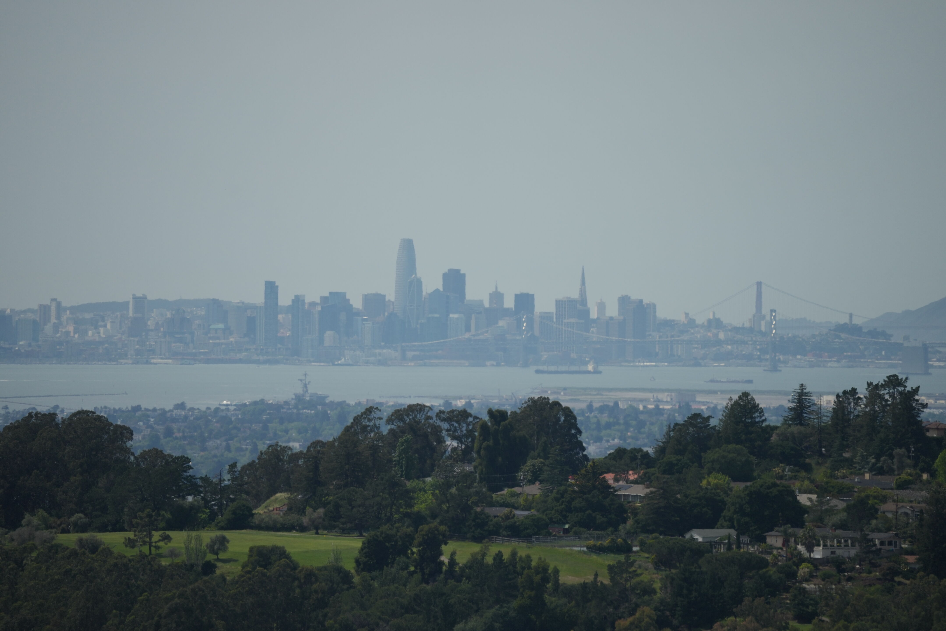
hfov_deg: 5.2
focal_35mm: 400
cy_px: 316
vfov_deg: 3.4
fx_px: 10510
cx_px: 473
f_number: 6.3
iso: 320
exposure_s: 1/2500
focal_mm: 400
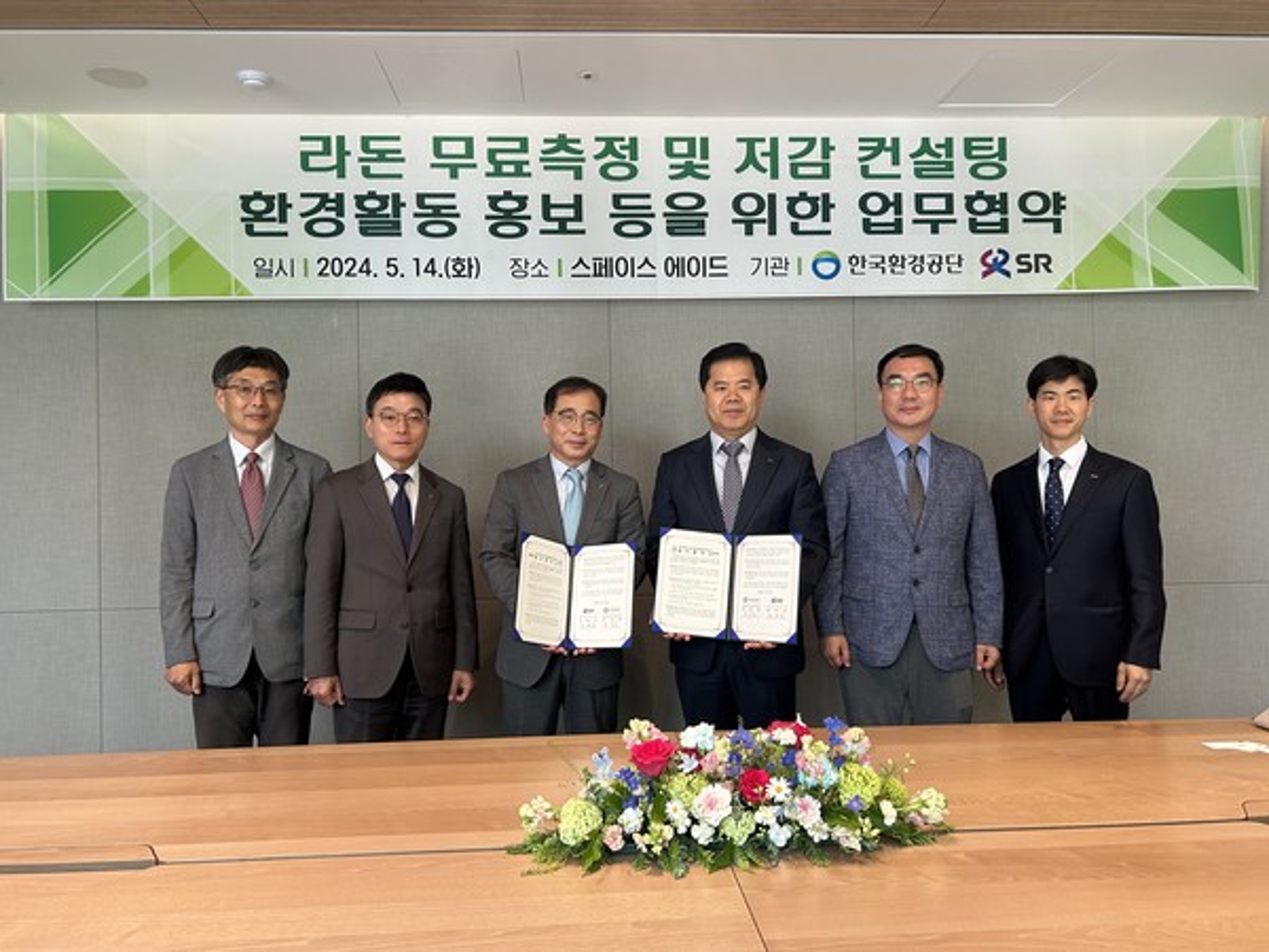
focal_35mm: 26
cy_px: 476
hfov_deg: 67.3
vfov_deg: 53.1
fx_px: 953
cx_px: 634
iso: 125
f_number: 1.5
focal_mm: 5.7
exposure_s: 1/120
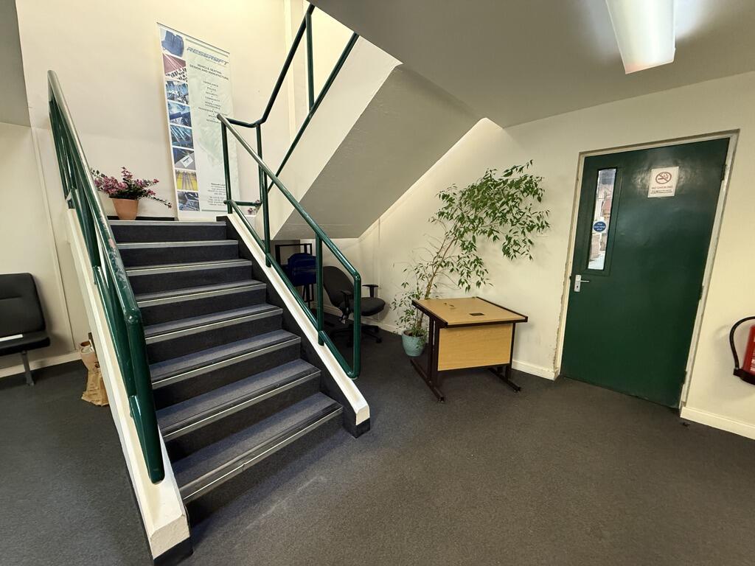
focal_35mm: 14
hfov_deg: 102.1
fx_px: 305
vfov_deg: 85.7
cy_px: 283
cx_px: 378
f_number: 2.2
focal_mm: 2.22
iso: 640
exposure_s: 1/50
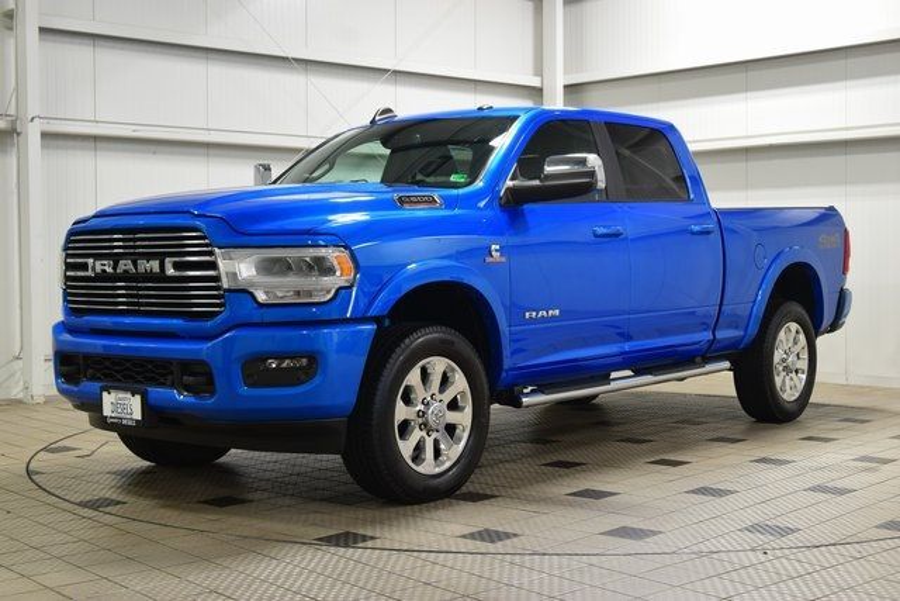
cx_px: 450
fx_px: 1275
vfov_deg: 26.5
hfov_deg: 38.9
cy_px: 300
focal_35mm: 51
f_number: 6.3
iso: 500
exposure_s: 1/15
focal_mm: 34
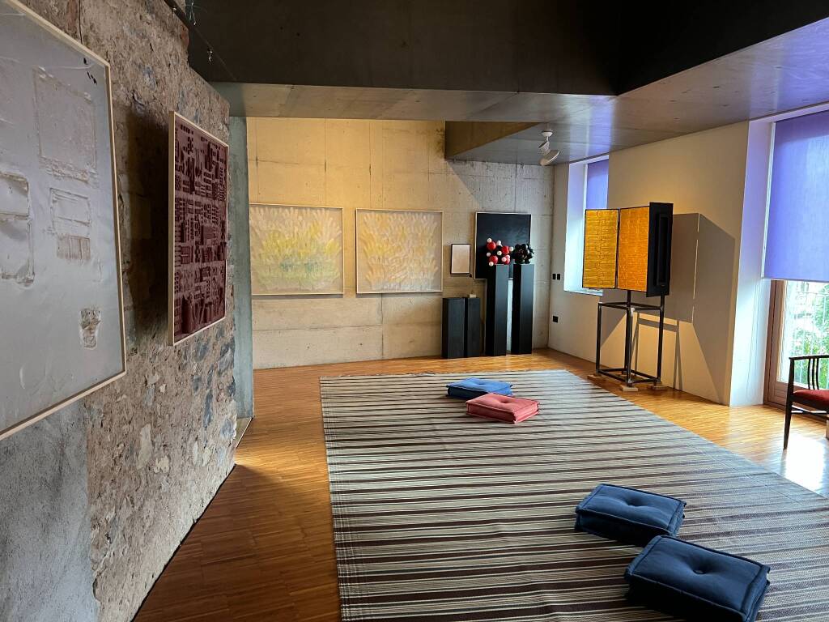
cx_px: 414
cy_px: 311
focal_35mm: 26
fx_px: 623
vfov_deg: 53.1
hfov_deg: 67.3
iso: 320
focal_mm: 5.7
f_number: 1.5
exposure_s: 1/50
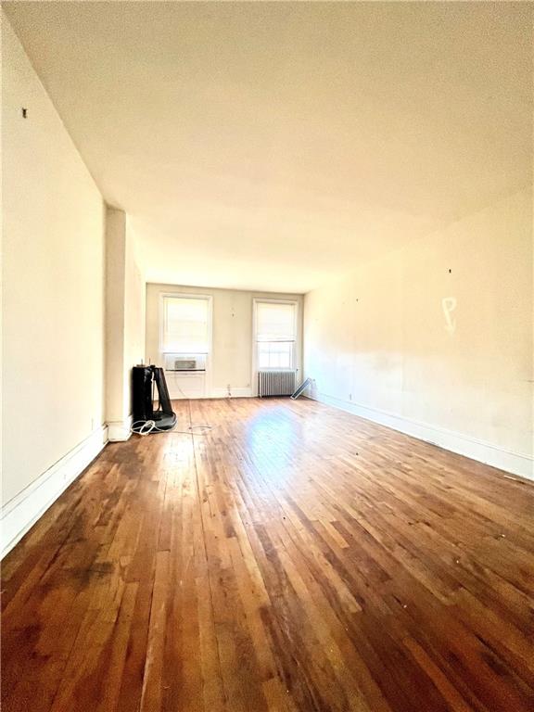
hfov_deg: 89.9
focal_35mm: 13
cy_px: 356
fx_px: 267
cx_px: 267
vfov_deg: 106.2
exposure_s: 1/60
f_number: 1.8
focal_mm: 1.57
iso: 250
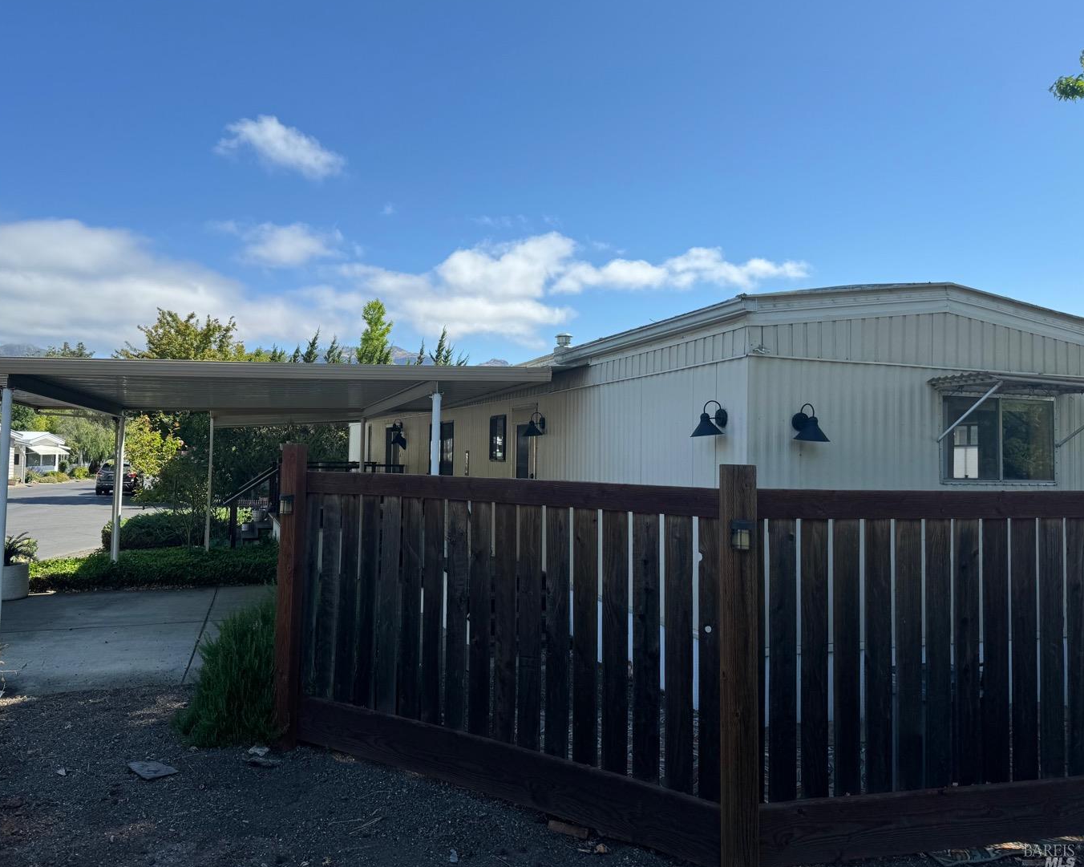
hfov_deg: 65.9
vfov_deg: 54.9
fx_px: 834
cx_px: 487
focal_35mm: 26
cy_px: 428
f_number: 1.78
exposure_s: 1/3597
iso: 80
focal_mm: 6.76
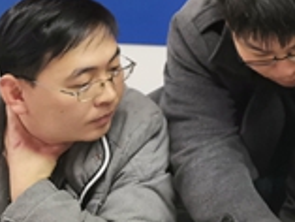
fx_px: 1100
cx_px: 474
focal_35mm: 129
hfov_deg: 14.1
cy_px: -147
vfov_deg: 10.9
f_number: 1.6
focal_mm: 5.56
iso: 160
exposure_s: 1/120
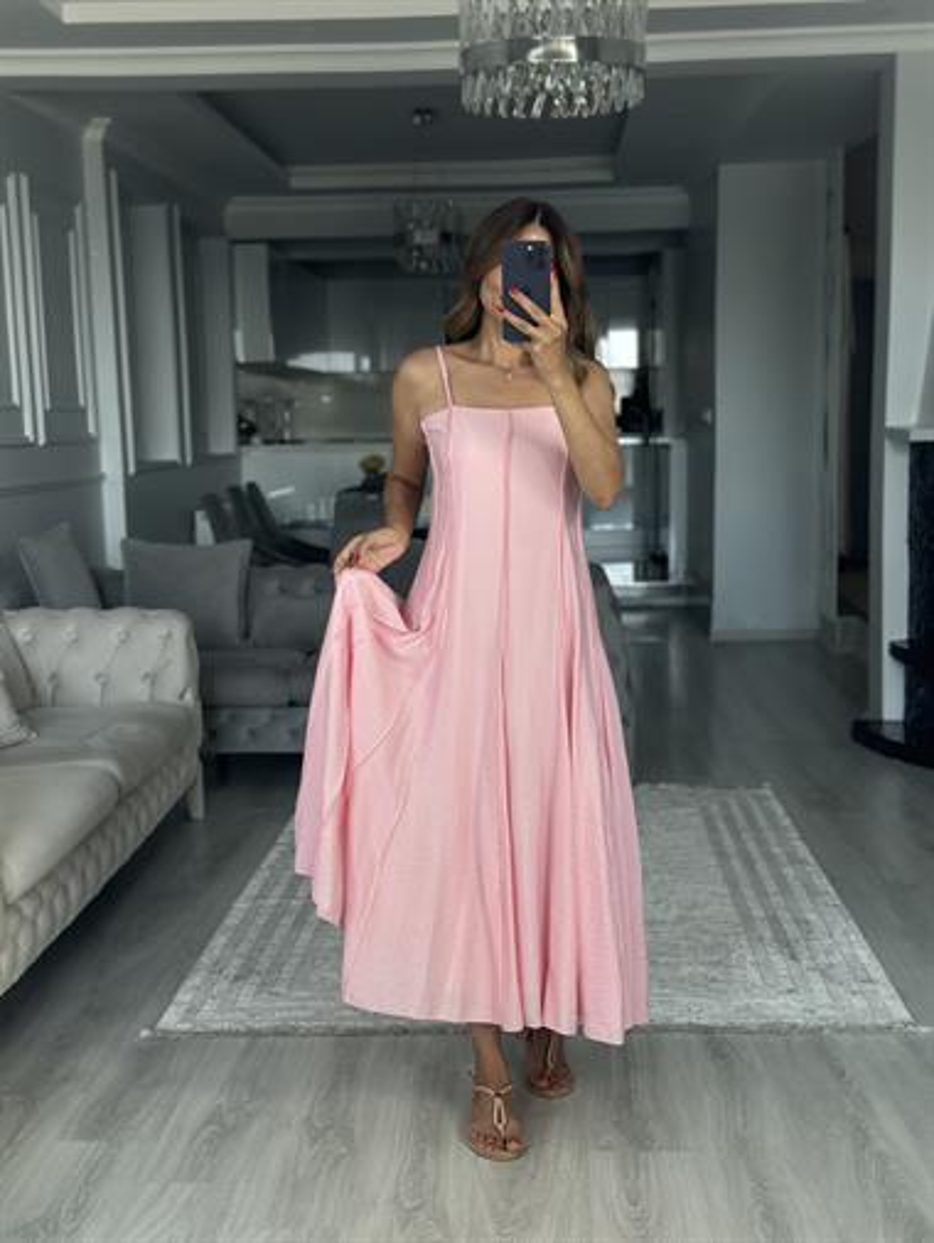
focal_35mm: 48
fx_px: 1725
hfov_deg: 30.3
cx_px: 467
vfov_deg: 39.6
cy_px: 622
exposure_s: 1/172
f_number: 1.78
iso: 100
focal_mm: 6.86
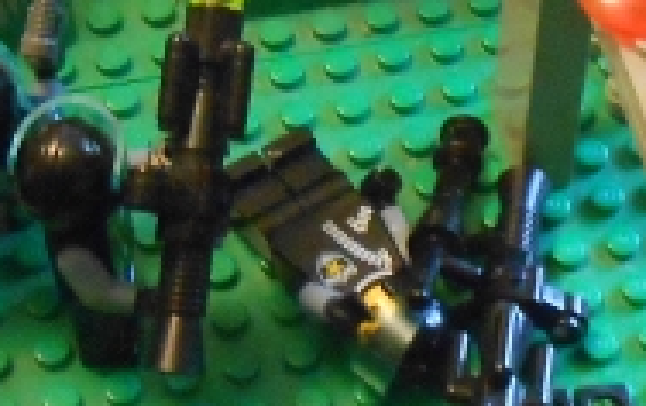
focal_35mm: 135
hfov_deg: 15.2
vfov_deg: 9.7
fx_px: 2380
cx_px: 643
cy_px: 220
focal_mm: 5.3
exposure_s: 1/4
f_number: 3.8
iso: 800
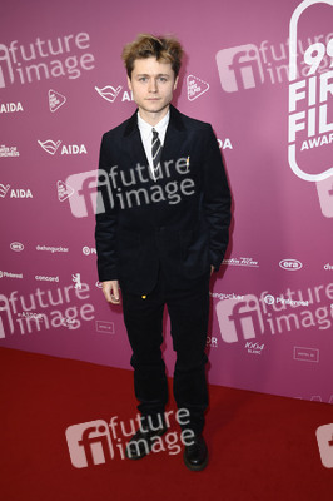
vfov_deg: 58.8
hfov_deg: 41.0
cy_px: 250
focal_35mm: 32
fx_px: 445
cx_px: 166
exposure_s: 1/250
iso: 640
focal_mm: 32
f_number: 5.6
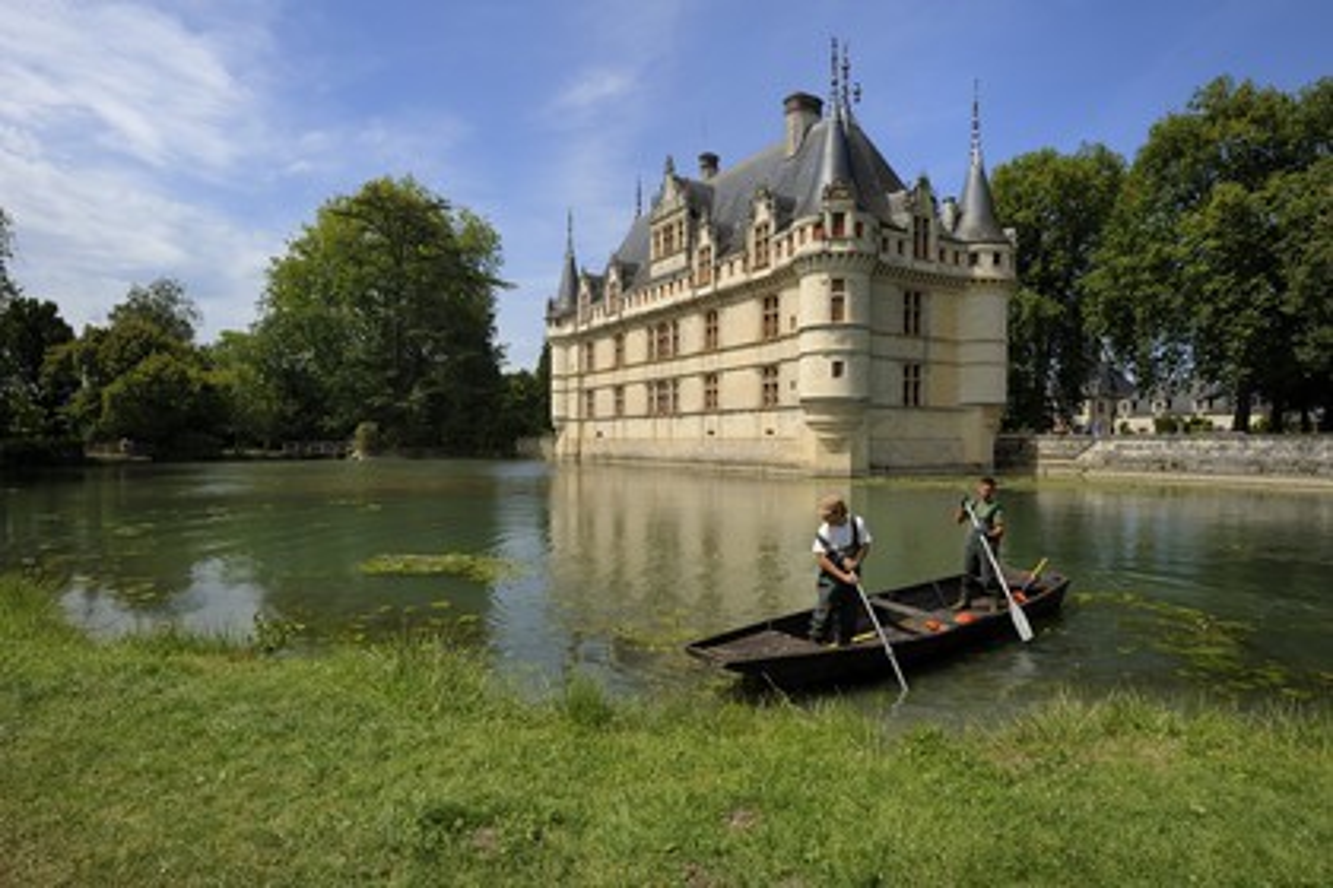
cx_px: 666
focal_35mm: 20
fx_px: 740
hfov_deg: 84.0
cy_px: 444
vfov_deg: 61.9
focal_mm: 20
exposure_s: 1/160
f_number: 16
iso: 200
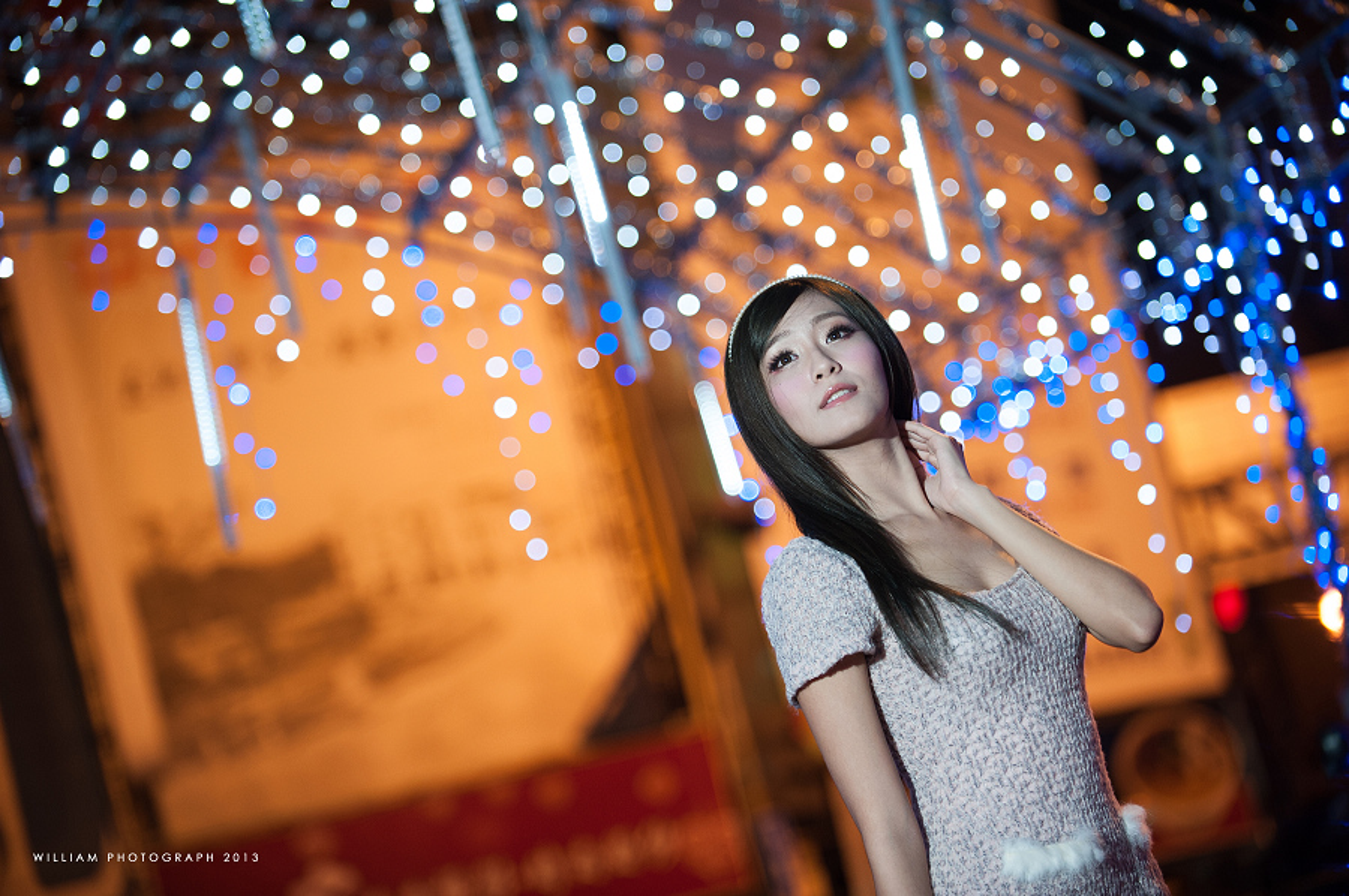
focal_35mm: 116
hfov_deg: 17.7
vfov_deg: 11.8
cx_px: 674
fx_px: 4342
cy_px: 448
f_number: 2.8
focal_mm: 116
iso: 800
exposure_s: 1/80
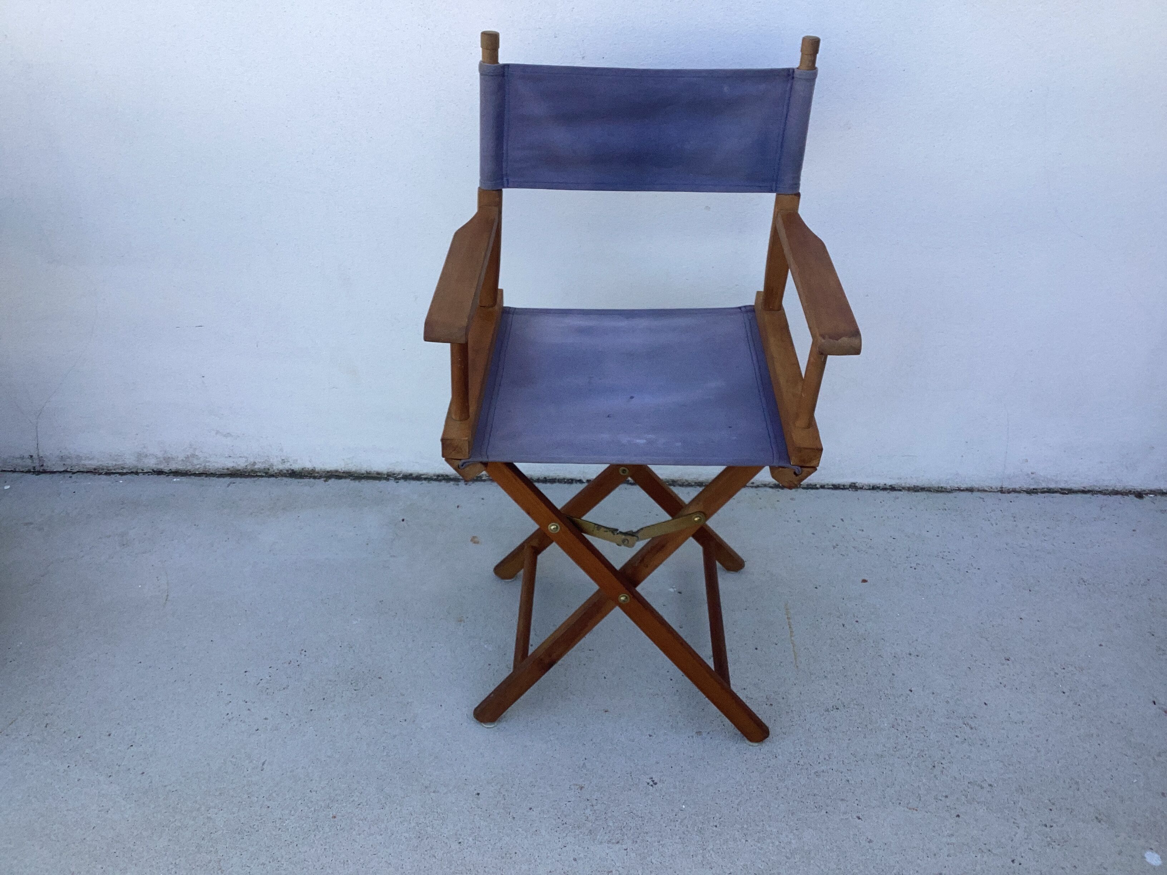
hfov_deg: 58.4
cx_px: 584
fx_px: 1045
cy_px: 438
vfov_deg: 45.4
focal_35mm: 31
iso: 25
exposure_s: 1/348
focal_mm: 3.3
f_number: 2.4
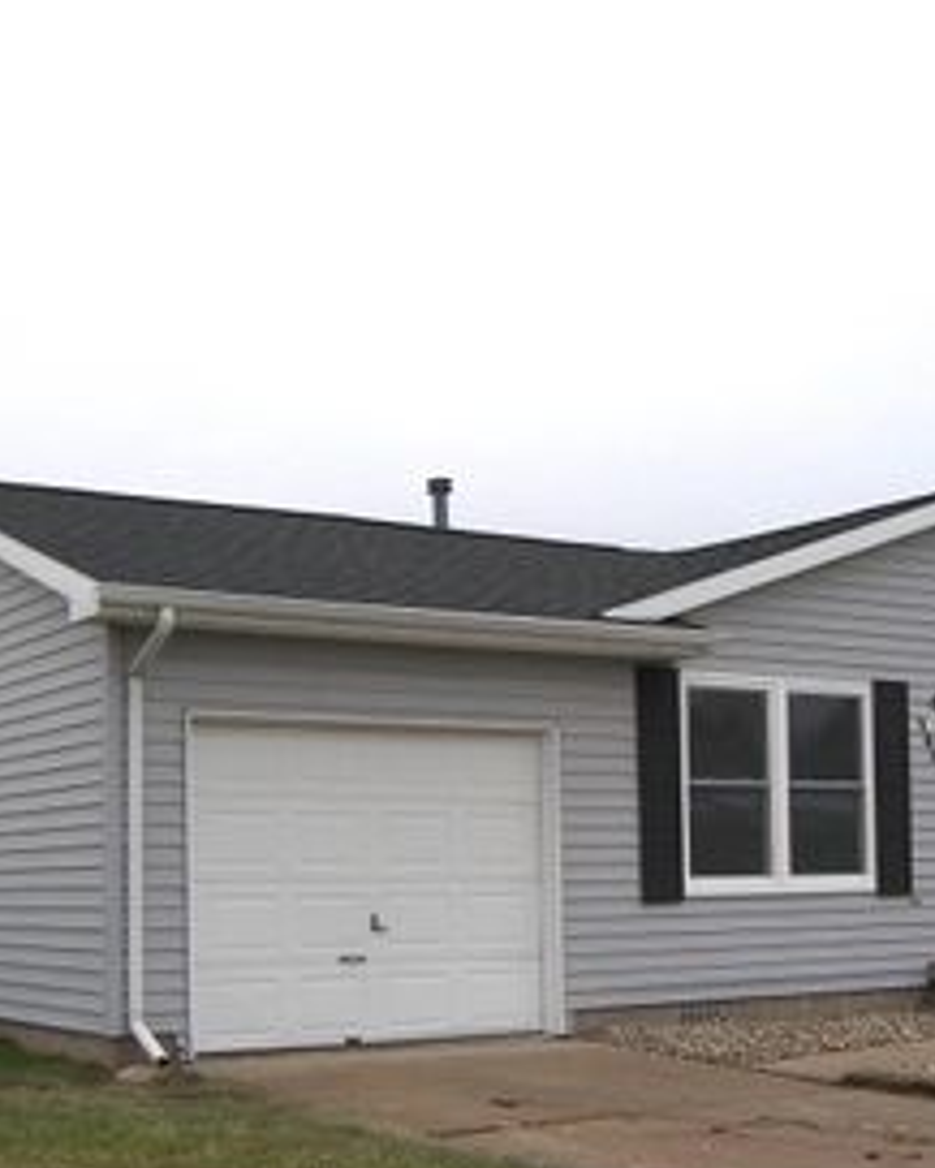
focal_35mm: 54
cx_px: 517
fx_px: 1867
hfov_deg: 28.1
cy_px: 791
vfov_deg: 34.4
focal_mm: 6.4
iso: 50
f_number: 3.2
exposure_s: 1/160
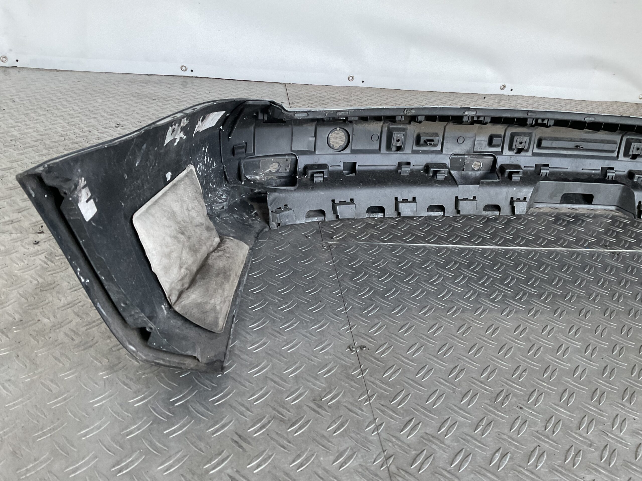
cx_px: 321
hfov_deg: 61.7
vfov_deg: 48.2
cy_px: 240
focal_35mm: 29
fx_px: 538
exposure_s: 1/50
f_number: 1.8
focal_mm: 3
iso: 125
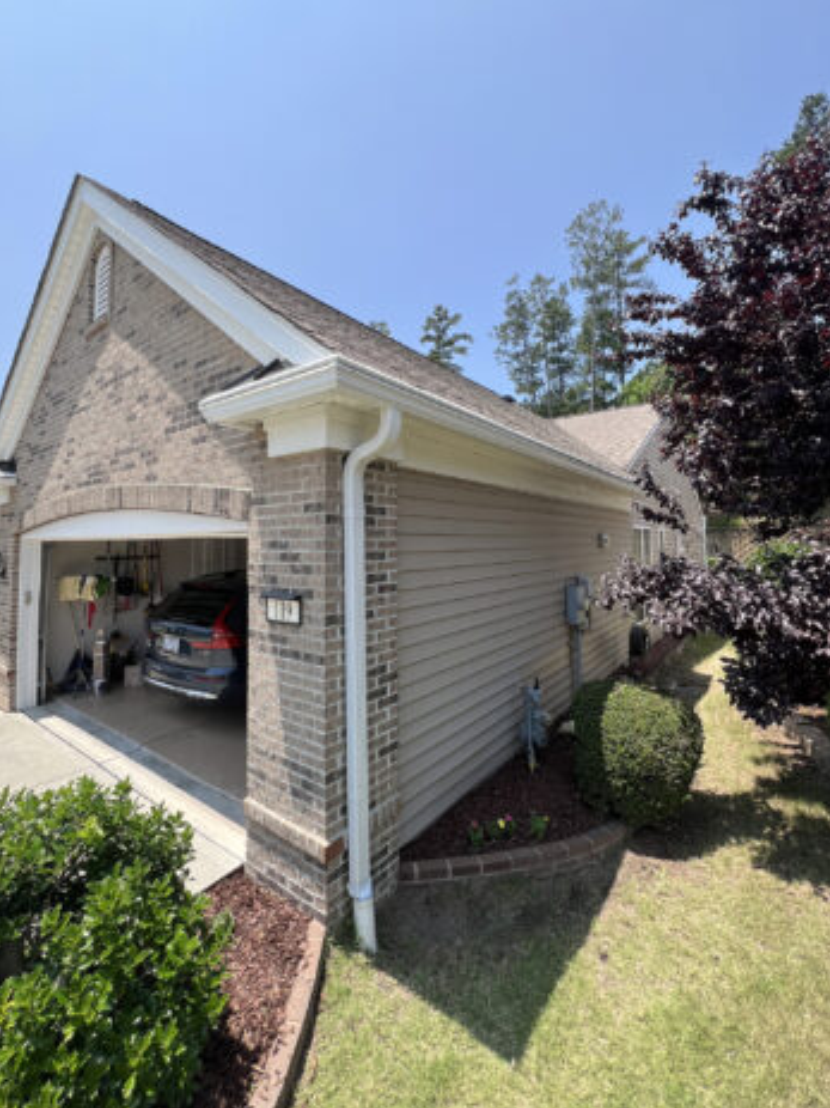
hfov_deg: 85.6
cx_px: 404
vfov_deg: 101.9
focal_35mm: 14
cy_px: 518
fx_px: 448
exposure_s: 1/821
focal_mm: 1.57
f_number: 1.8
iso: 32
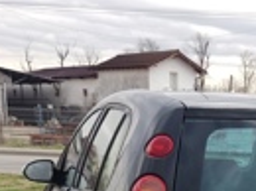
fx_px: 568
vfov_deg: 17.3
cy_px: 280
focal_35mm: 77
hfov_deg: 24.0
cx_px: 268
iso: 50
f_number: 1.79
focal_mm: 4.71
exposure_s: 1/117
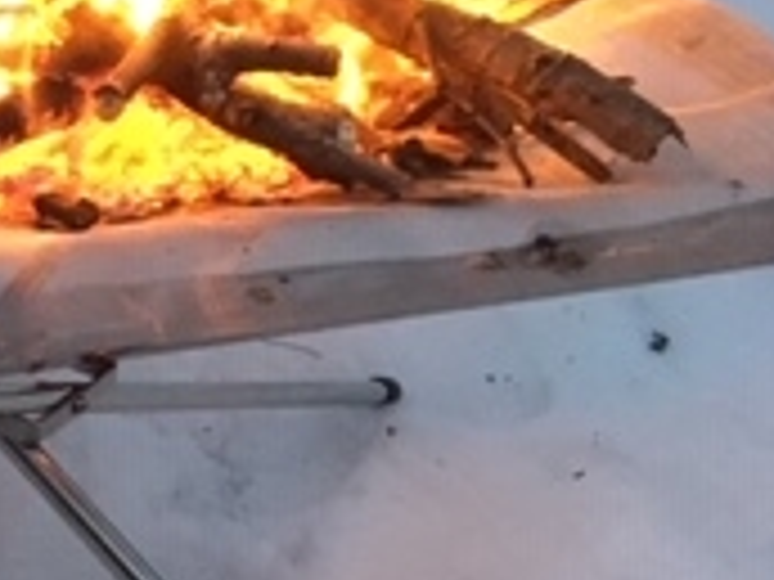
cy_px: 526
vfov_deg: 13.6
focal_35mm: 108
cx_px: -639
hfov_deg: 15.5
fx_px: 2415
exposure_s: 1/17
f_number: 2.2
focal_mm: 4.2
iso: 200
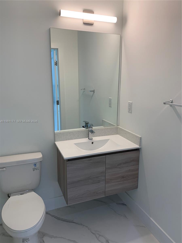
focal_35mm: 26
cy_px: 122
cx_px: 91
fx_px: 182
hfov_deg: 53.1
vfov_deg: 67.3
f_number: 1.8
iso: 80
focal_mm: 4.25
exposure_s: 1/120
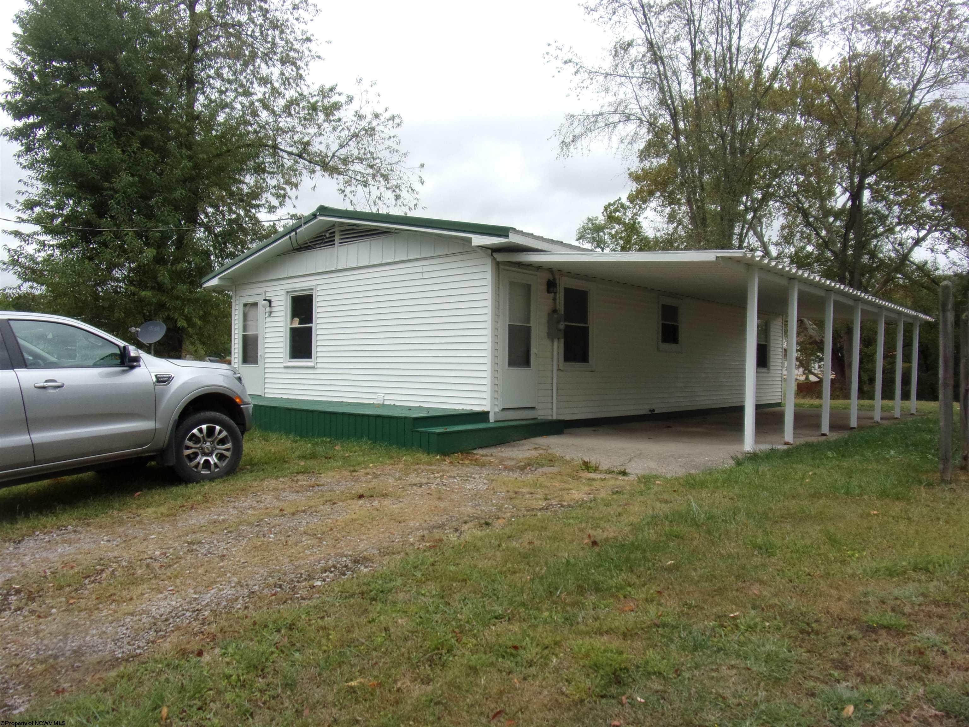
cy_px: 364
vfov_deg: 56.8
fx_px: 672
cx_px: 484
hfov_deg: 71.6
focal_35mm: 24
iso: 80
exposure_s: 1/350
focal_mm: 4.3
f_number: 3.3
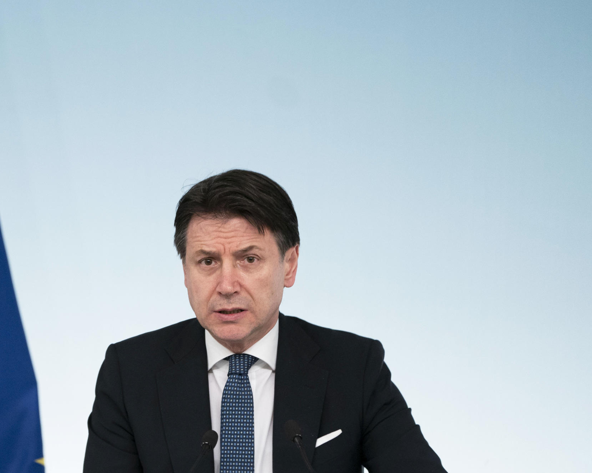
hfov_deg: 6.4
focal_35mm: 302
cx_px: 57
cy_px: 296
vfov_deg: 5.1
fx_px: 5292
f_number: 2.8
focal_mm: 174
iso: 1250
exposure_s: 1/250
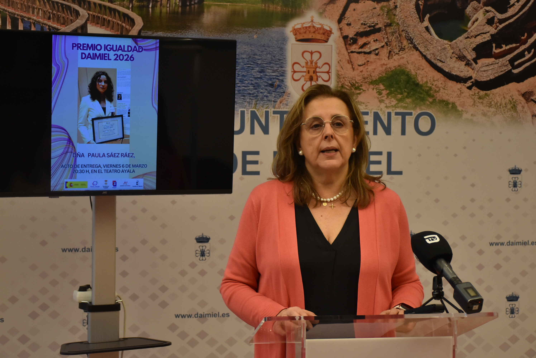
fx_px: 1006
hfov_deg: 29.8
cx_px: 268
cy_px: 179
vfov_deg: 20.2
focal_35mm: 68
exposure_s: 1/125
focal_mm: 45
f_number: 4.5
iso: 800
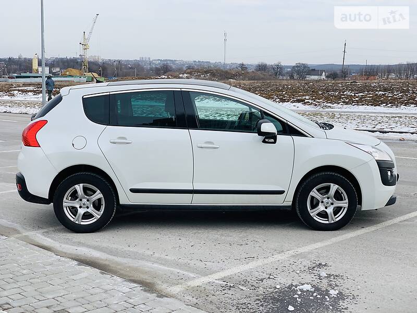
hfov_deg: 36.8
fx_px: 626
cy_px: 156
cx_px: 208
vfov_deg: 28.0
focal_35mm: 52
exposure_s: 1/727
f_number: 2.4
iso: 16
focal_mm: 6
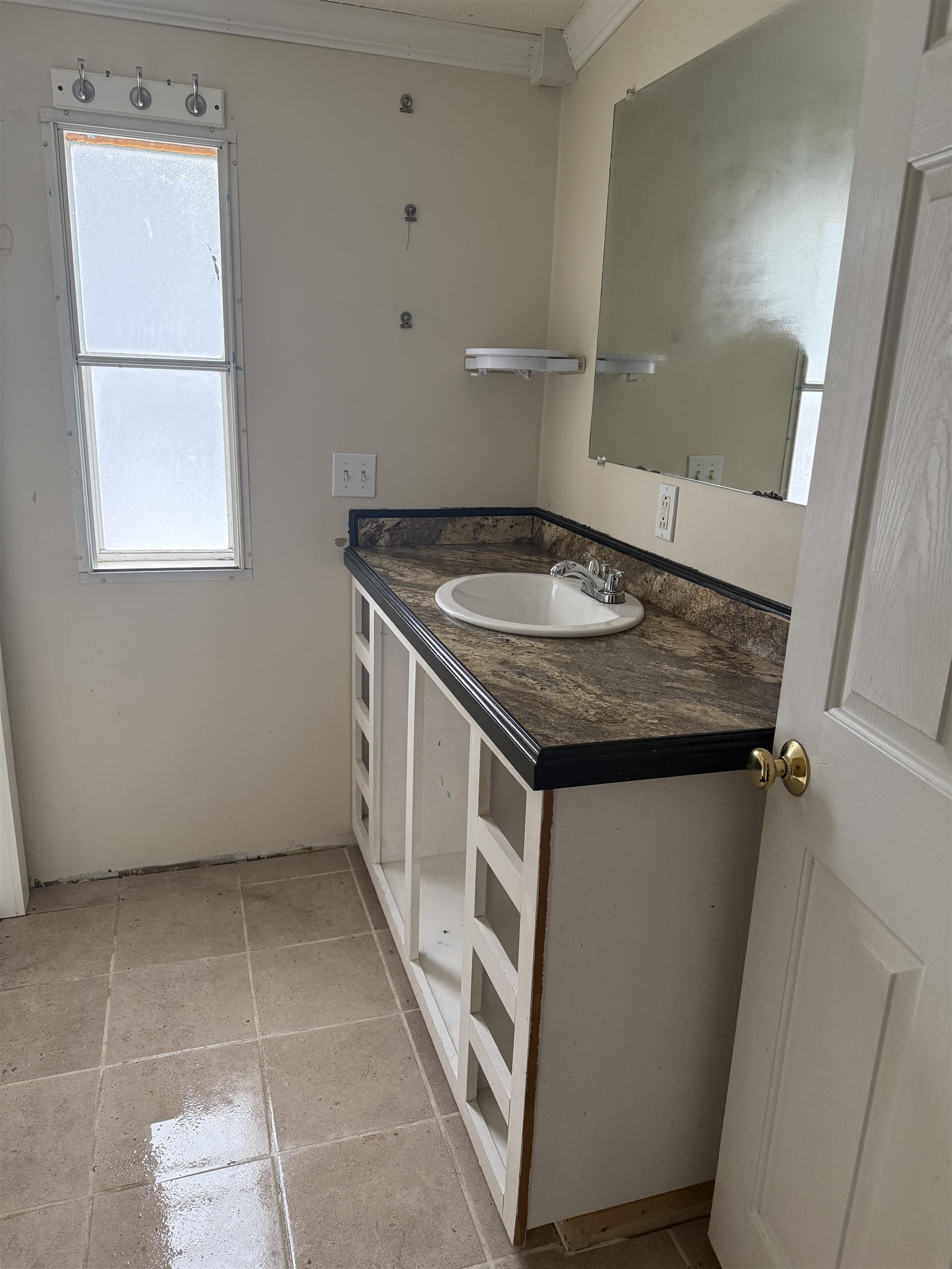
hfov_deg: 56.8
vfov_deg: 71.6
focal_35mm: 24
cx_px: 476
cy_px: 634
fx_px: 880
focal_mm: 6.76
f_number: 1.78
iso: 200
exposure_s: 1/243
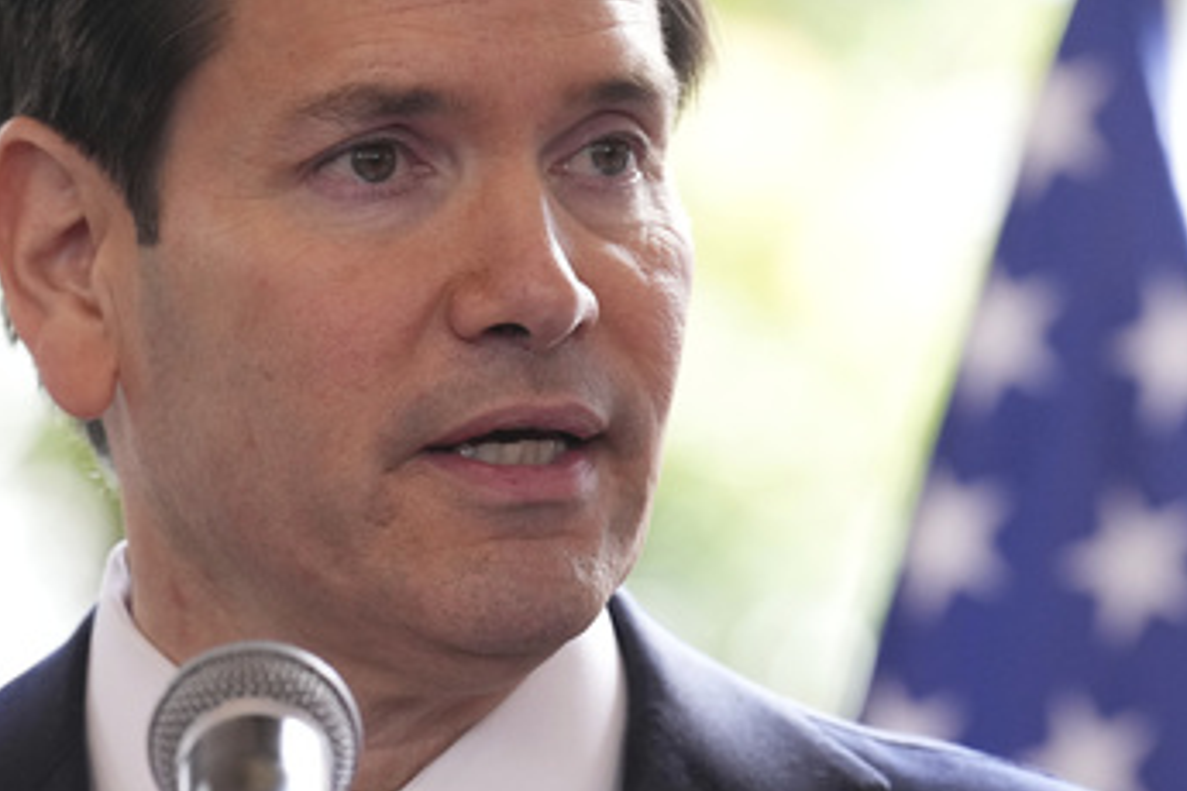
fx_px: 14671
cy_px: 253
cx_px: 544
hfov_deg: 4.6
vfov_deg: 3.1
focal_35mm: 445
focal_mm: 200
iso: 2500
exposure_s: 1/320
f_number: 4
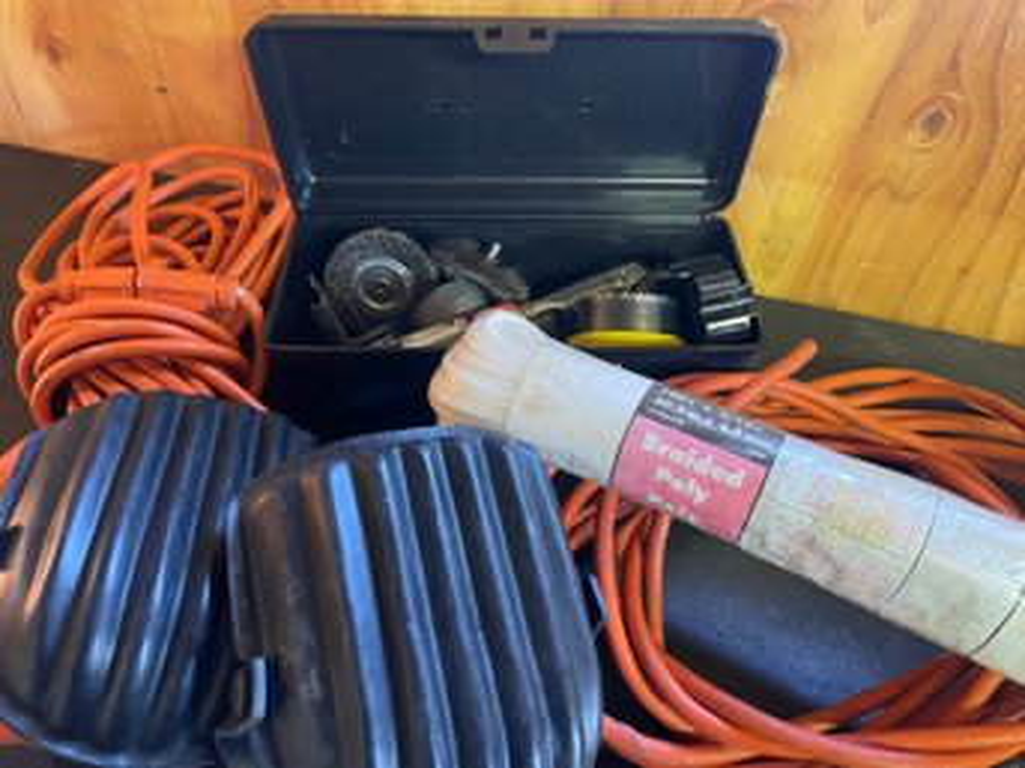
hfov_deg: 67.3
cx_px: 512
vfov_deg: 53.0
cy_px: 384
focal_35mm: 26
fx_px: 770
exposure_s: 1/40
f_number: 1.6
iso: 400
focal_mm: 4.2
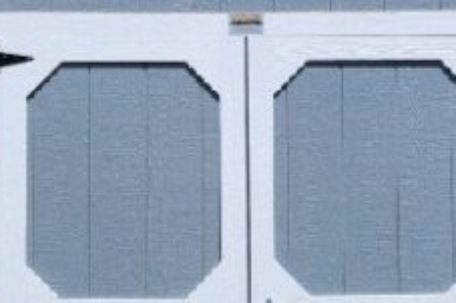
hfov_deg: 25.1
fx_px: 1025
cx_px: 231
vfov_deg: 16.8
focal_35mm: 81
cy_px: 94
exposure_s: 1/3333
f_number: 1.8
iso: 20
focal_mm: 5.4
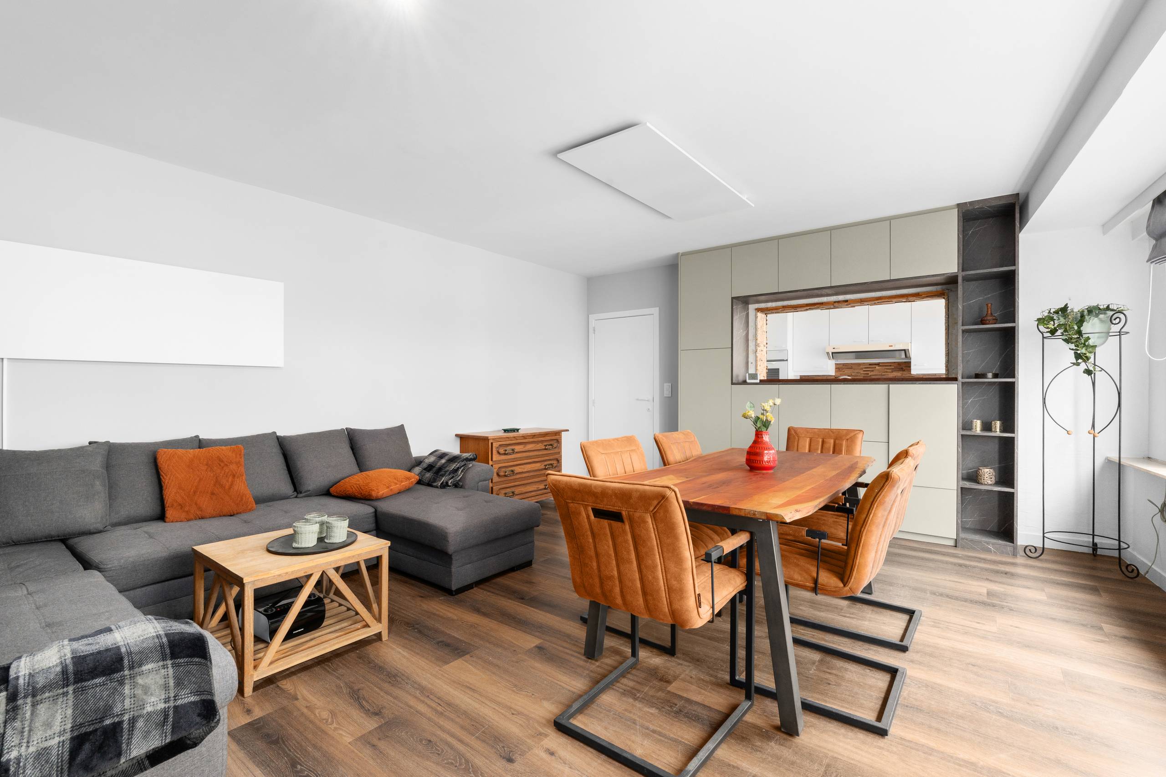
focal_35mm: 16
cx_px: 583
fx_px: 518
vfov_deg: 73.7
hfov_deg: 96.7
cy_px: 388
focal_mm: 16
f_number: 11
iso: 400
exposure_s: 2
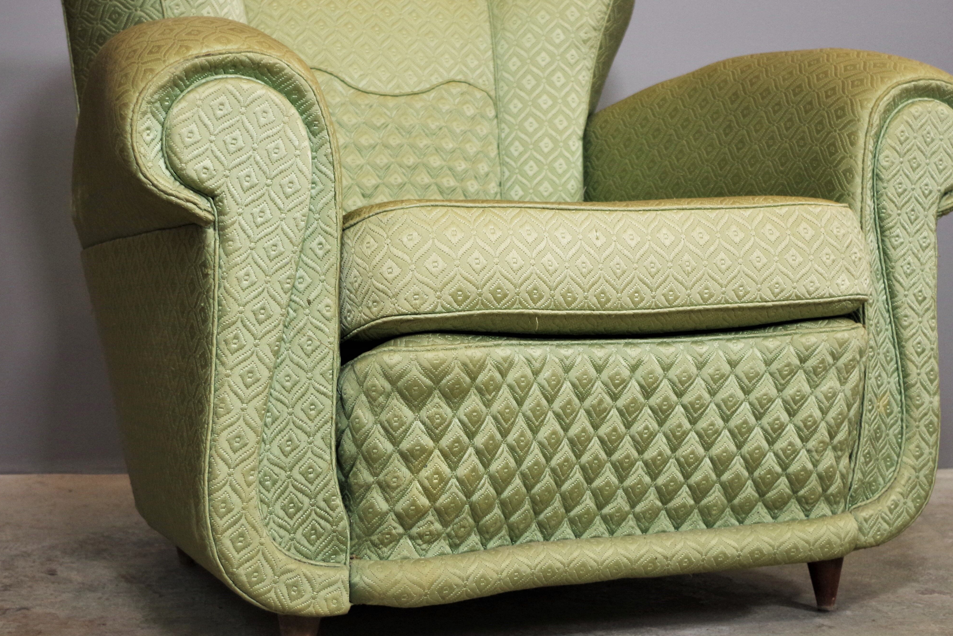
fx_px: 1641
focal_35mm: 62
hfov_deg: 32.4
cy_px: 243
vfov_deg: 21.9
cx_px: 476
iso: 800
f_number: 4
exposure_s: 1/60
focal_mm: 28.13
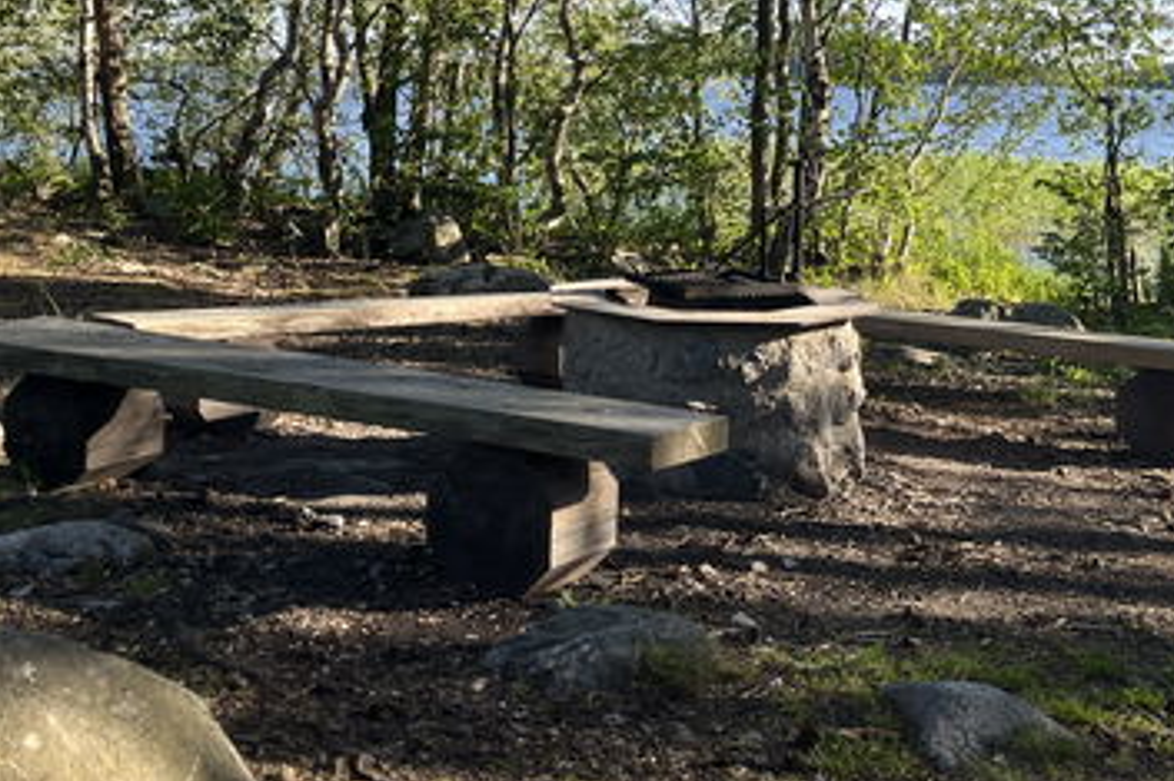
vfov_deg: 26.6
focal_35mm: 49
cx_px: 472
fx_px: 1597
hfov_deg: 40.2
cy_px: 76
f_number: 1.6
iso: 50
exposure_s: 1/1186
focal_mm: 5.1
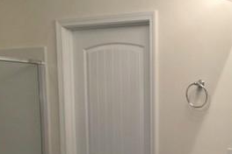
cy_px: 165
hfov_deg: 26.6
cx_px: 216
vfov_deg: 18.1
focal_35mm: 73
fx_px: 470
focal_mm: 4.15
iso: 25
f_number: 2.2
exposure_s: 1/30
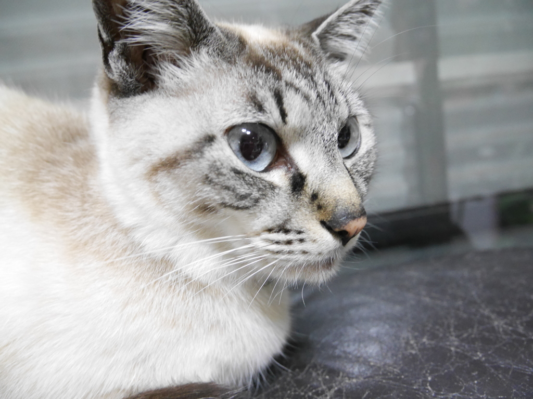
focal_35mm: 24
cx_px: 266
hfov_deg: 71.6
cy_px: 200
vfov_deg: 56.8
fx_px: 370
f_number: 3.5
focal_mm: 12
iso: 3200
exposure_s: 1/25
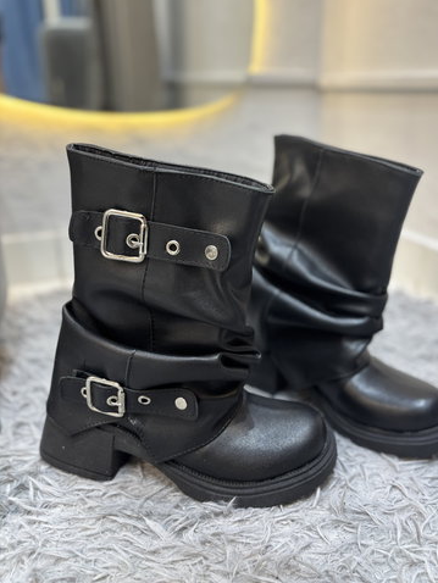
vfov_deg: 61.5
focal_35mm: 29
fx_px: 489
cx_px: 243
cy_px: 264
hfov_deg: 48.2
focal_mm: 5.96
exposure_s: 1/50
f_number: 1.6
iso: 125
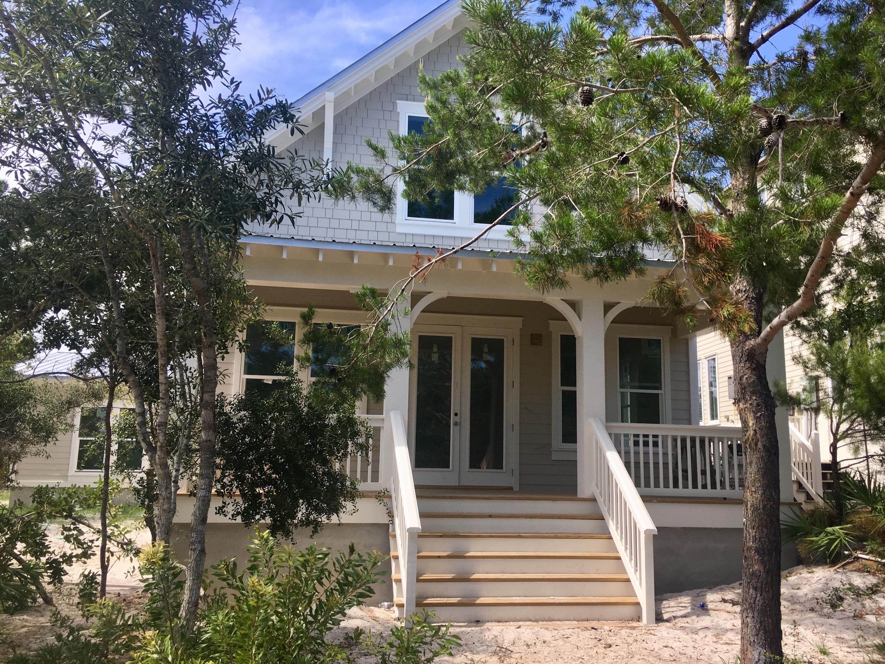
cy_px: 332
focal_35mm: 29
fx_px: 741
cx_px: 442
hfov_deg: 61.7
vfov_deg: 48.2
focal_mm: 4.15
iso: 25
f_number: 2.2
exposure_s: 1/725
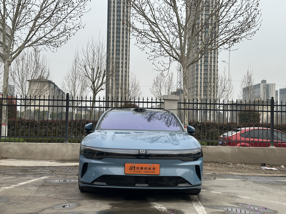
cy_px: 107
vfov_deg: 30.3
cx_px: 143
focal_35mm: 48
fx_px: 397
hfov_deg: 39.7
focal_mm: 6.86
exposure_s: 1/623
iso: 64
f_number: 1.78
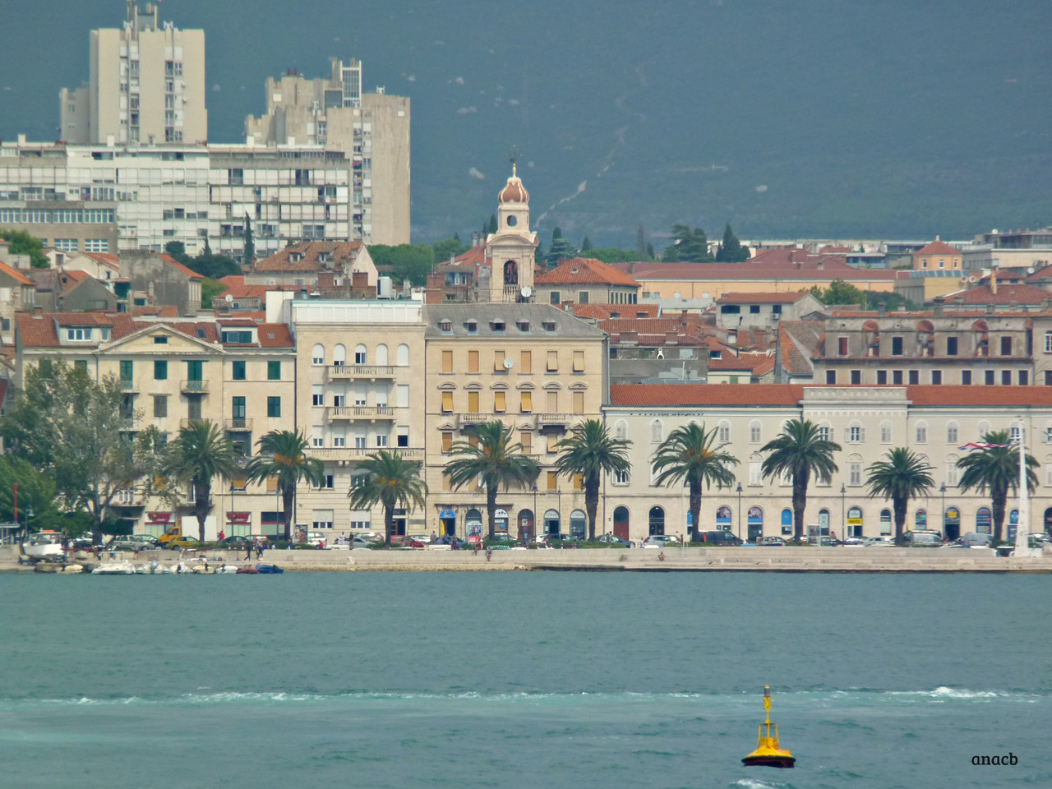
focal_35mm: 452
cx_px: 526
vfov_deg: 3.3
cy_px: 394
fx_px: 13737
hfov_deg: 4.4
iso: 160
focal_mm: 80.4
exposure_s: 1/800
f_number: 5.6
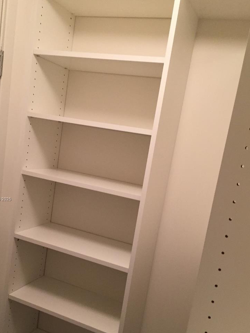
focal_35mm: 36
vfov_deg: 51.0
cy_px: 199
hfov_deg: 39.5
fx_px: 347
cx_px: 103
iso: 160
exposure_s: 1/30
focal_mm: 4.15
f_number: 2.2
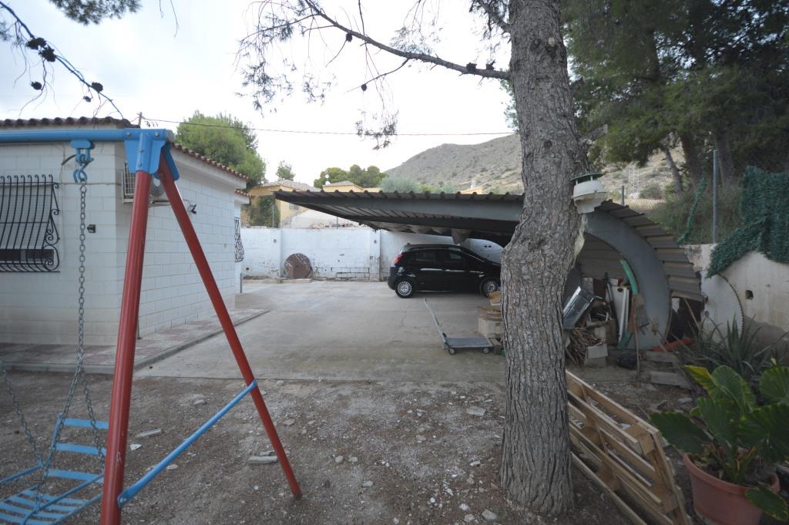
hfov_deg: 100.4
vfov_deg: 77.2
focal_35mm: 15
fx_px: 328
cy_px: 262
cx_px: 394
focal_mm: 10
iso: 400
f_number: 4.5
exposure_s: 1/80
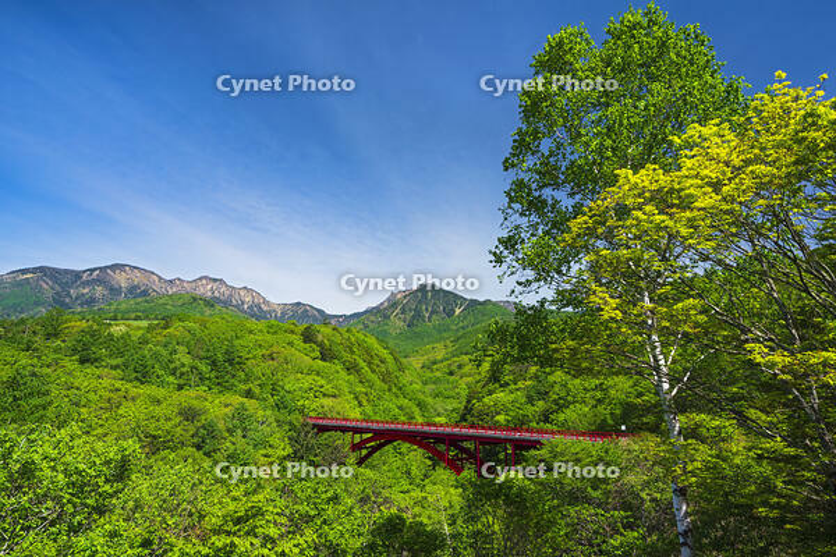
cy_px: 278
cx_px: 418
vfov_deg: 59.5
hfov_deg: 81.2
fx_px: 488
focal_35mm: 21
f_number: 16
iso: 100
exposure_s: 1/20
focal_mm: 21
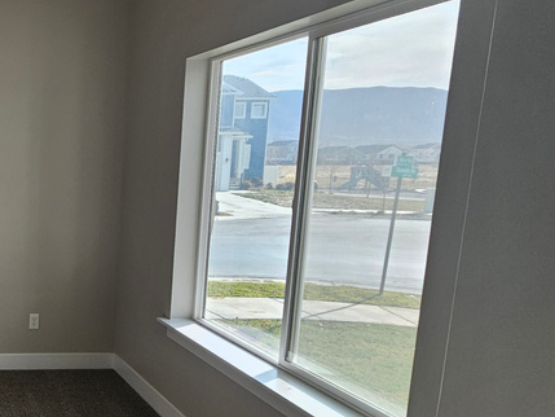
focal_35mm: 31
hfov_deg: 41.7
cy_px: 240
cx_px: -96
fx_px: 497
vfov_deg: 45.3
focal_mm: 2.2
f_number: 2.2
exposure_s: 1/388
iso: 50
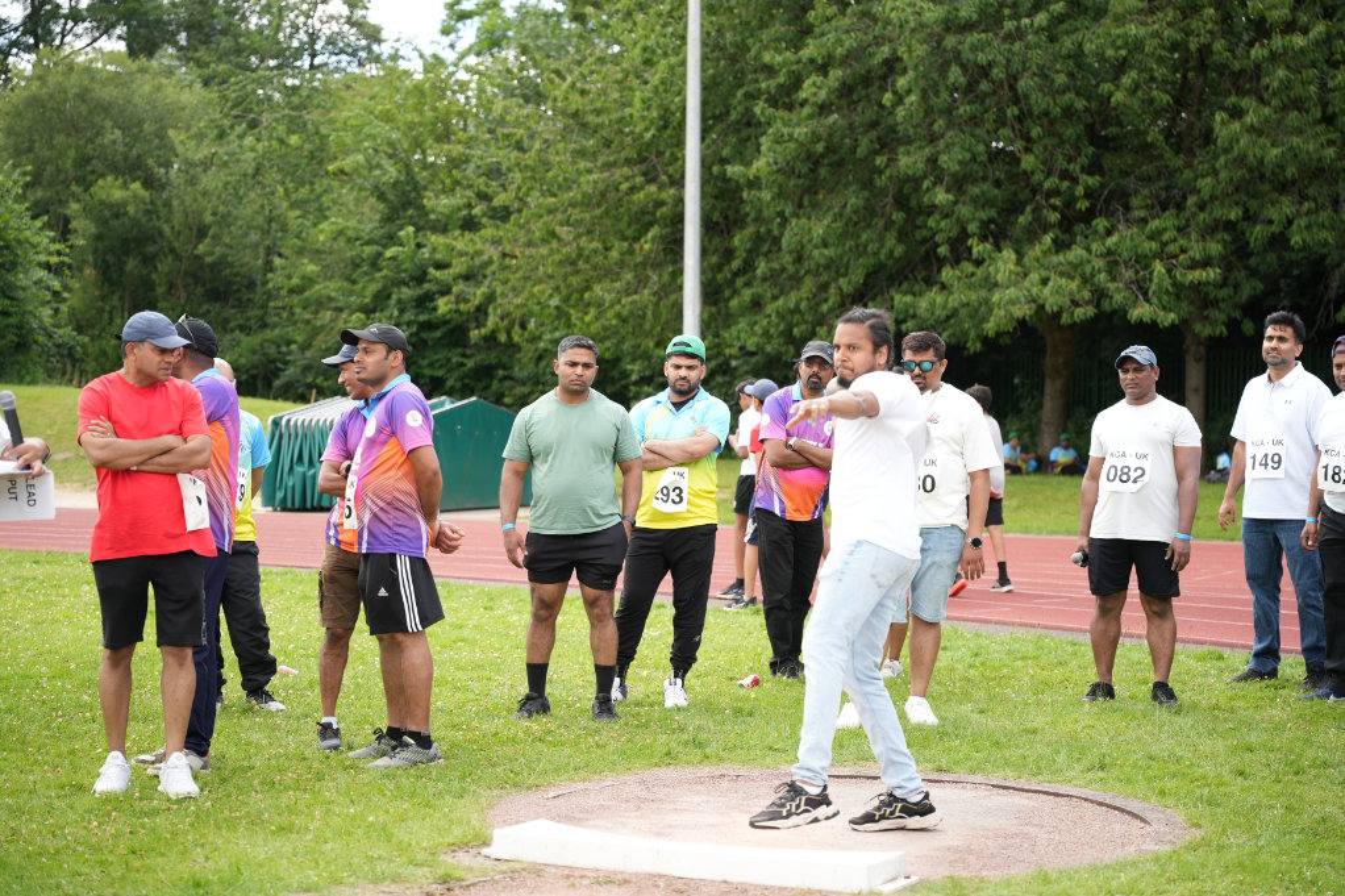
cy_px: 448
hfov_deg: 30.9
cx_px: 672
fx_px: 2432
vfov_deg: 20.9
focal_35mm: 65
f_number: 2.8
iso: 250
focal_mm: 65.1
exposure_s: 1/800
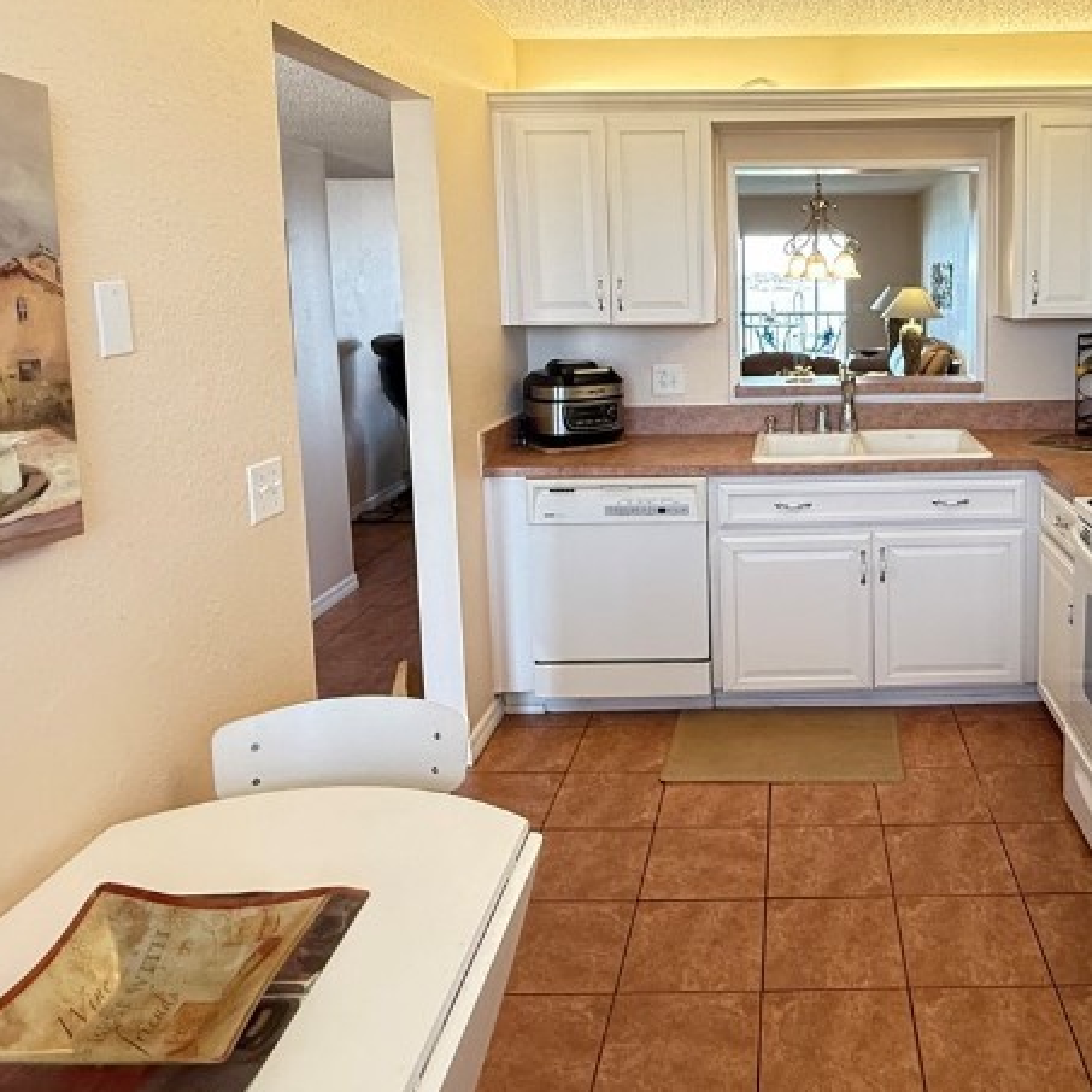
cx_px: 805
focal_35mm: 28
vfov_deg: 56.6
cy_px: 405
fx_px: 999
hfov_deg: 54.9
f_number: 2.2
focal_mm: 2.22
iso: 400
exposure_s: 1/120
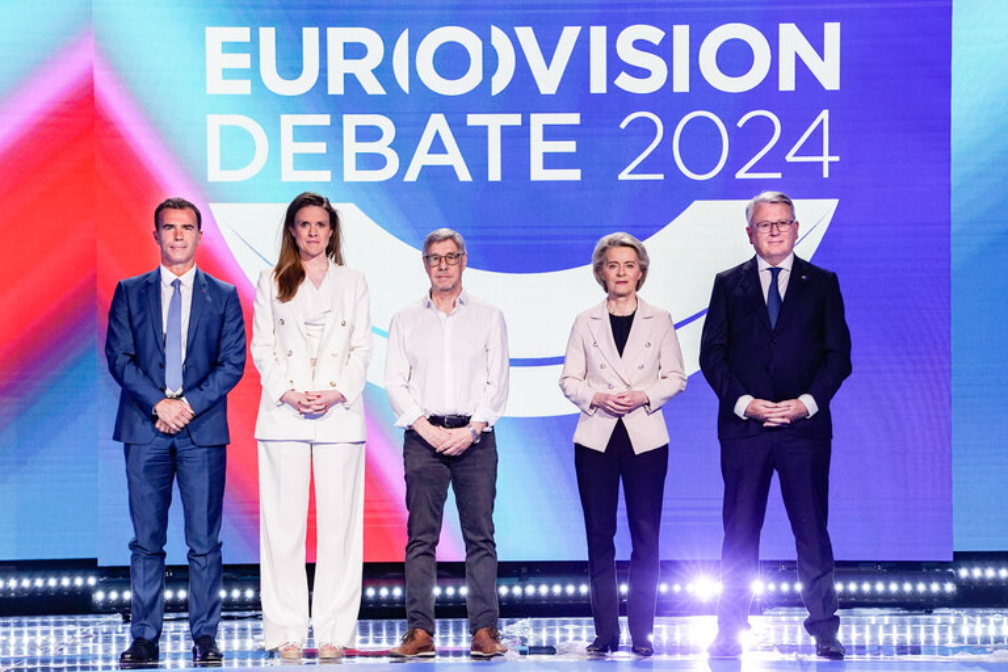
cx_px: 504
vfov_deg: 7.3
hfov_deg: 10.9
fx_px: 5292
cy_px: 336
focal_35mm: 189
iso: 2500
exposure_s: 1/320
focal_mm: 189
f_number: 5.6
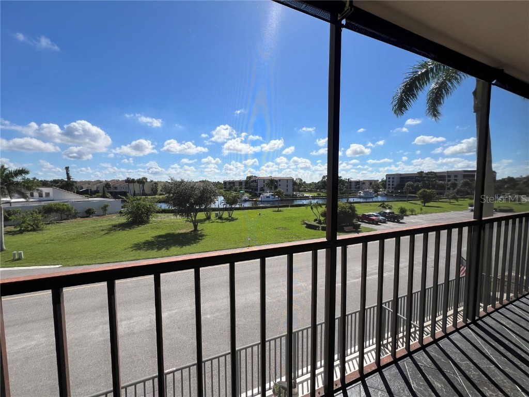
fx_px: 199
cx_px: 264
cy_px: 198
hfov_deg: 106.2
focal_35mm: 13
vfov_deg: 89.9
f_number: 1.8
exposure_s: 1/1876
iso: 32
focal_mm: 1.57
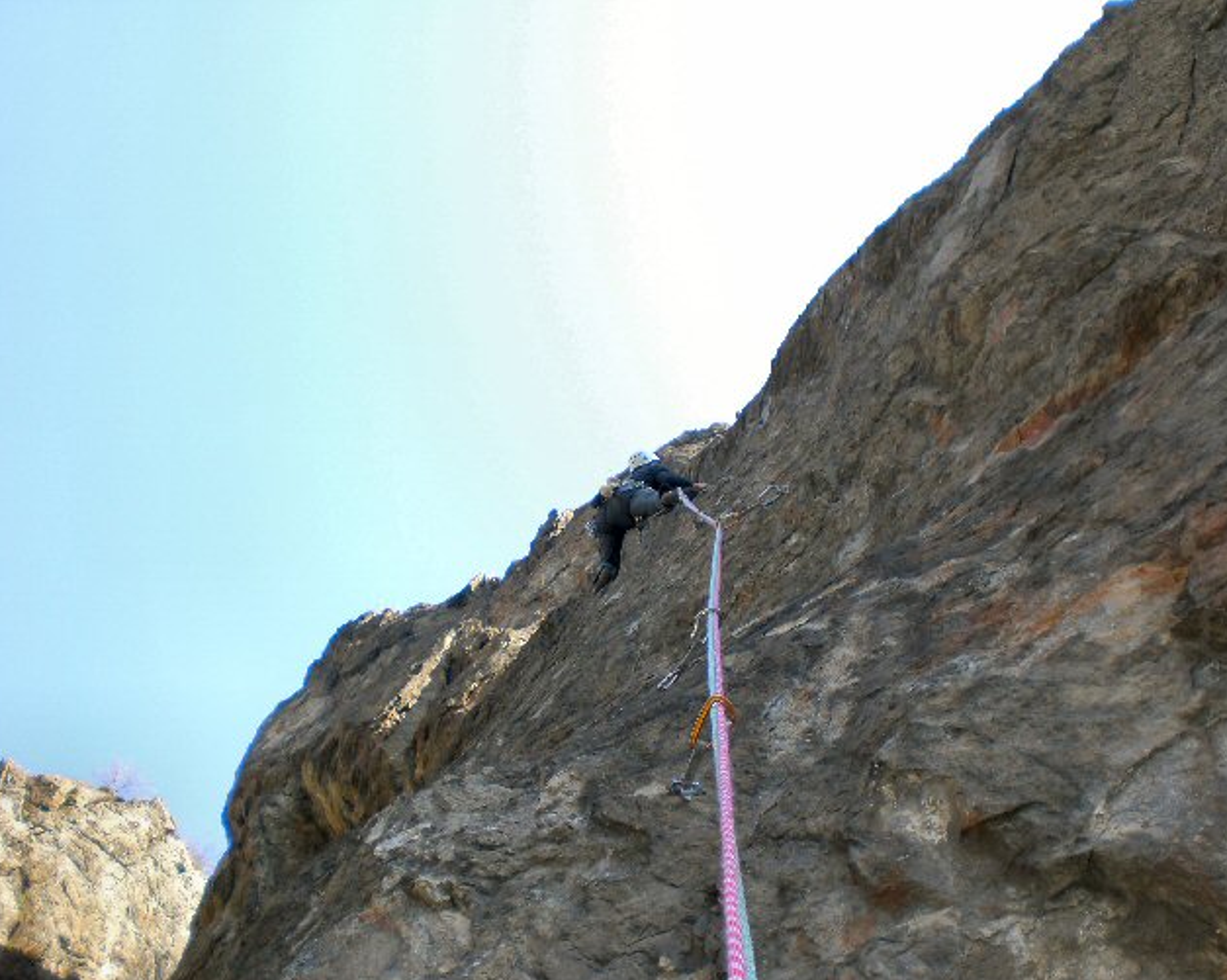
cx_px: 644
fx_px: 1452
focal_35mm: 40
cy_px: 494
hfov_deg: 45.8
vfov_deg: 37.3
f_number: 3.1
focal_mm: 6.3
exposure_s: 1/250
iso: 50
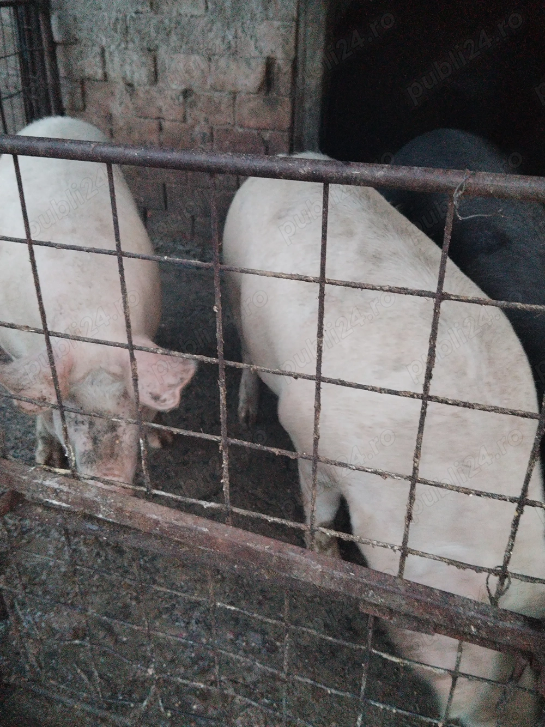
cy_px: 364
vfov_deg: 56.8
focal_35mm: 32
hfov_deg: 44.1
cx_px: 272
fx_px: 672
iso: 873
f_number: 1.8
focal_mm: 4.25
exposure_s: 1/25
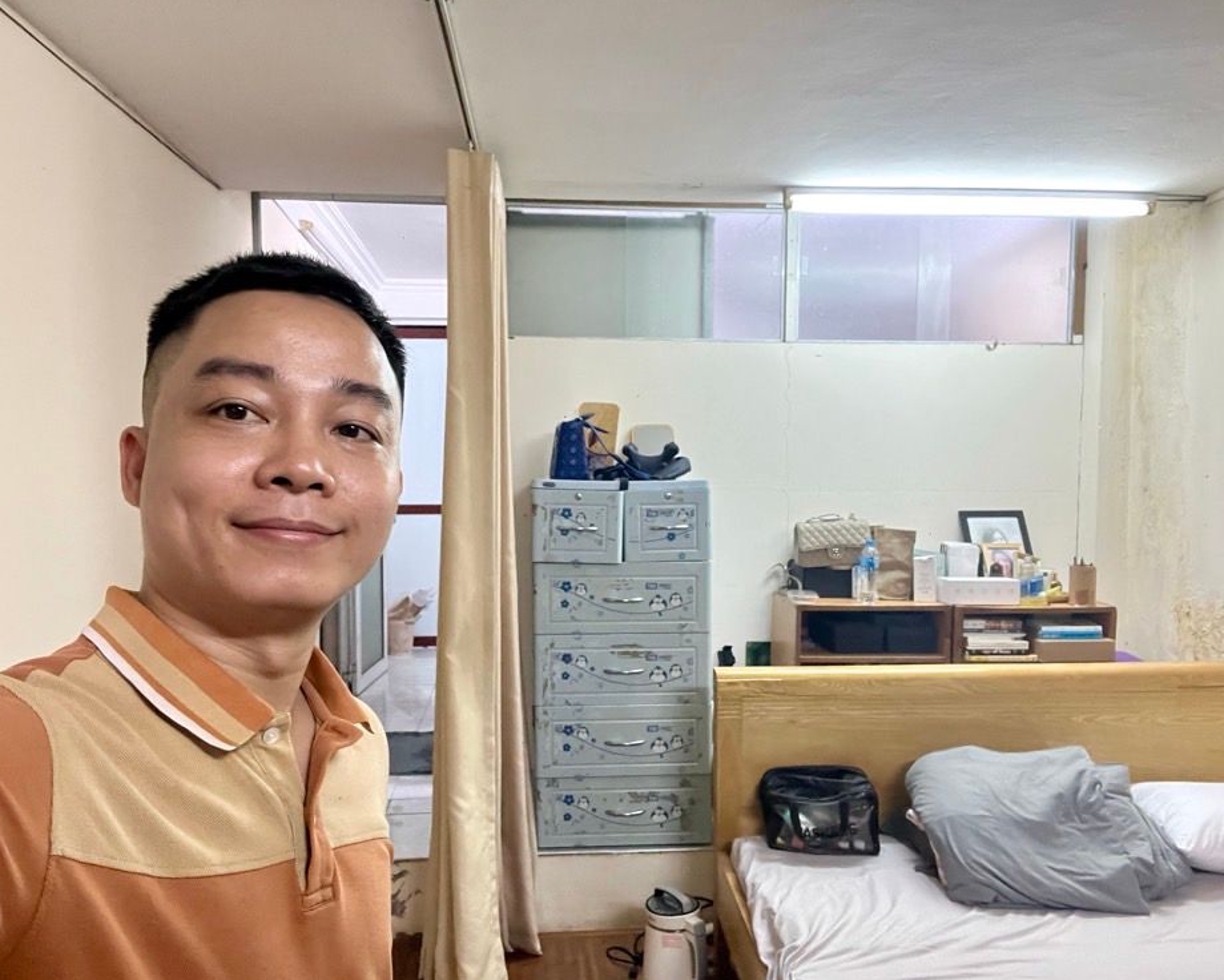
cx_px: 628
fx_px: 906
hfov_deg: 68.1
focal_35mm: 25
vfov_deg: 56.8
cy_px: 506
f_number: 2.2
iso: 320
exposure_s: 1/33
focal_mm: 2.71
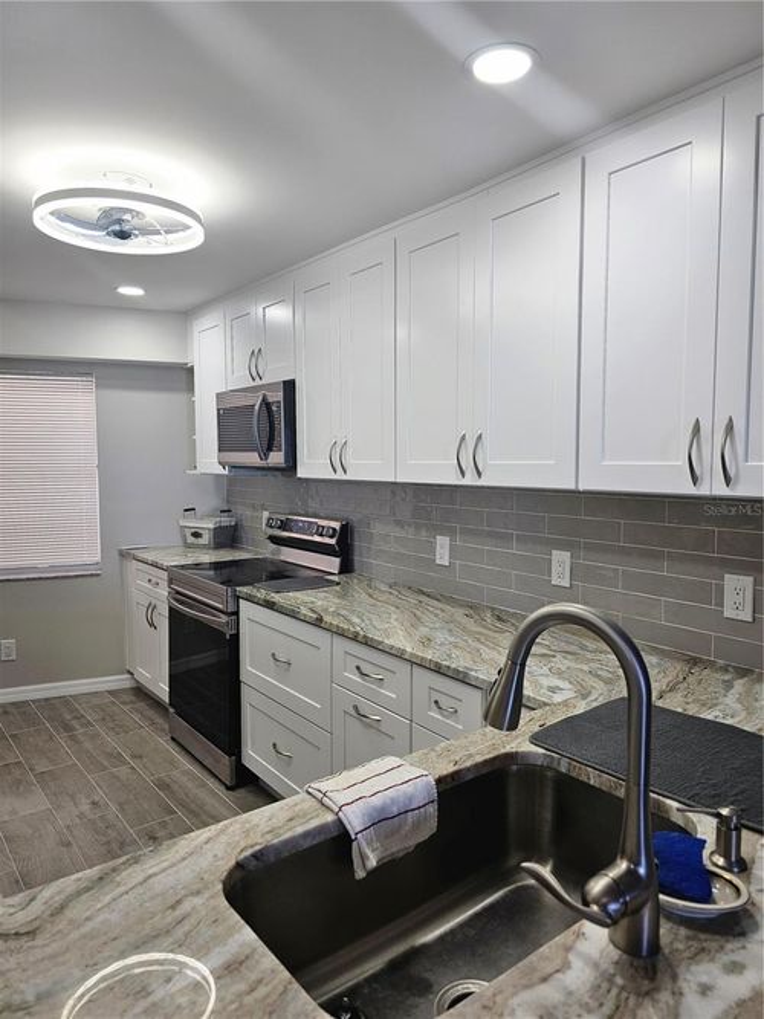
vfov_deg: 73.9
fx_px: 677
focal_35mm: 23
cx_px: 382
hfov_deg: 58.9
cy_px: 510
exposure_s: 1/120
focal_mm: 6.3
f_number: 1.7
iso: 64
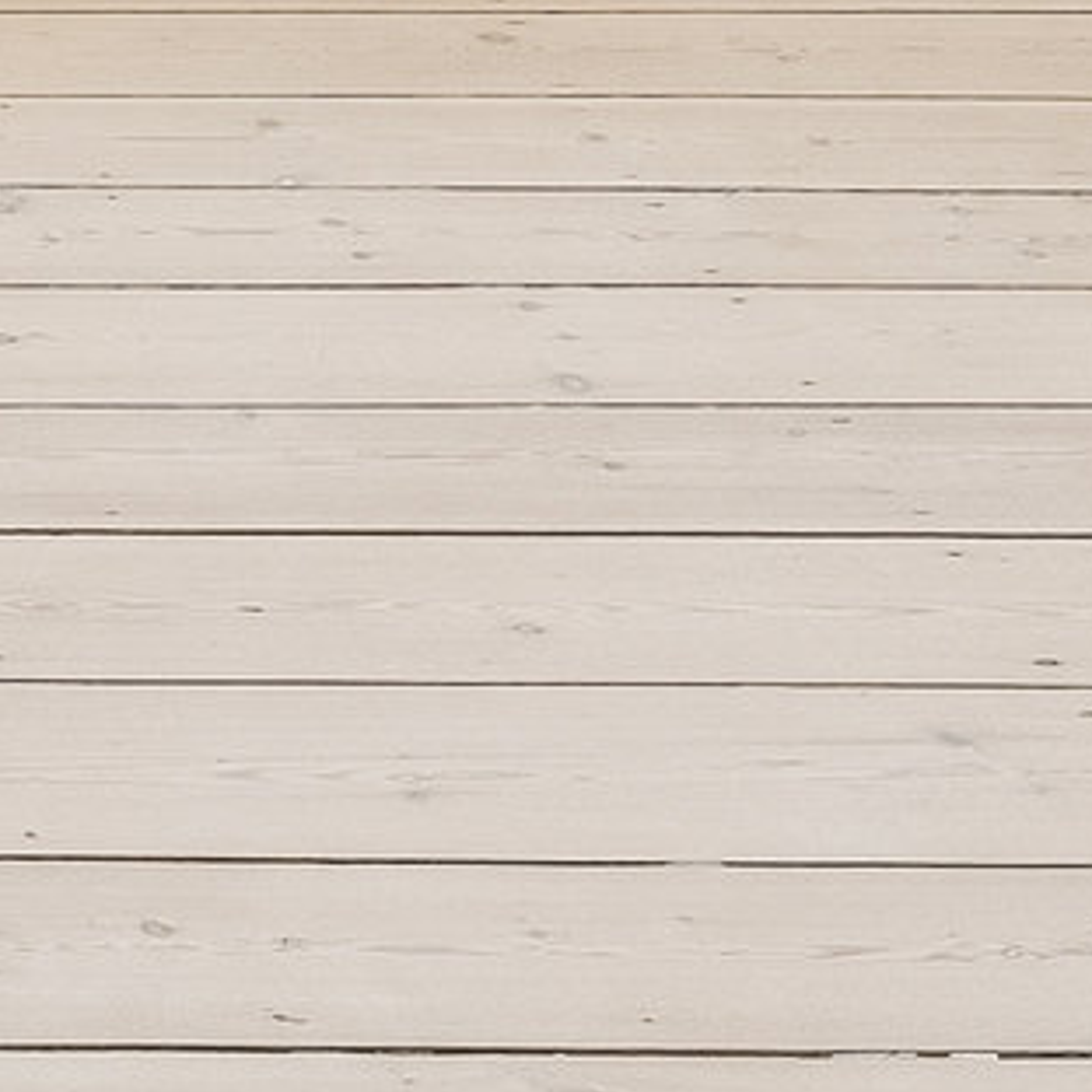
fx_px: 5378
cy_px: -1414
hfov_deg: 11.0
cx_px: -665
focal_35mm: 151
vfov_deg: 10.3
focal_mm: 12.3
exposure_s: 1/80
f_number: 7.1
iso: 250
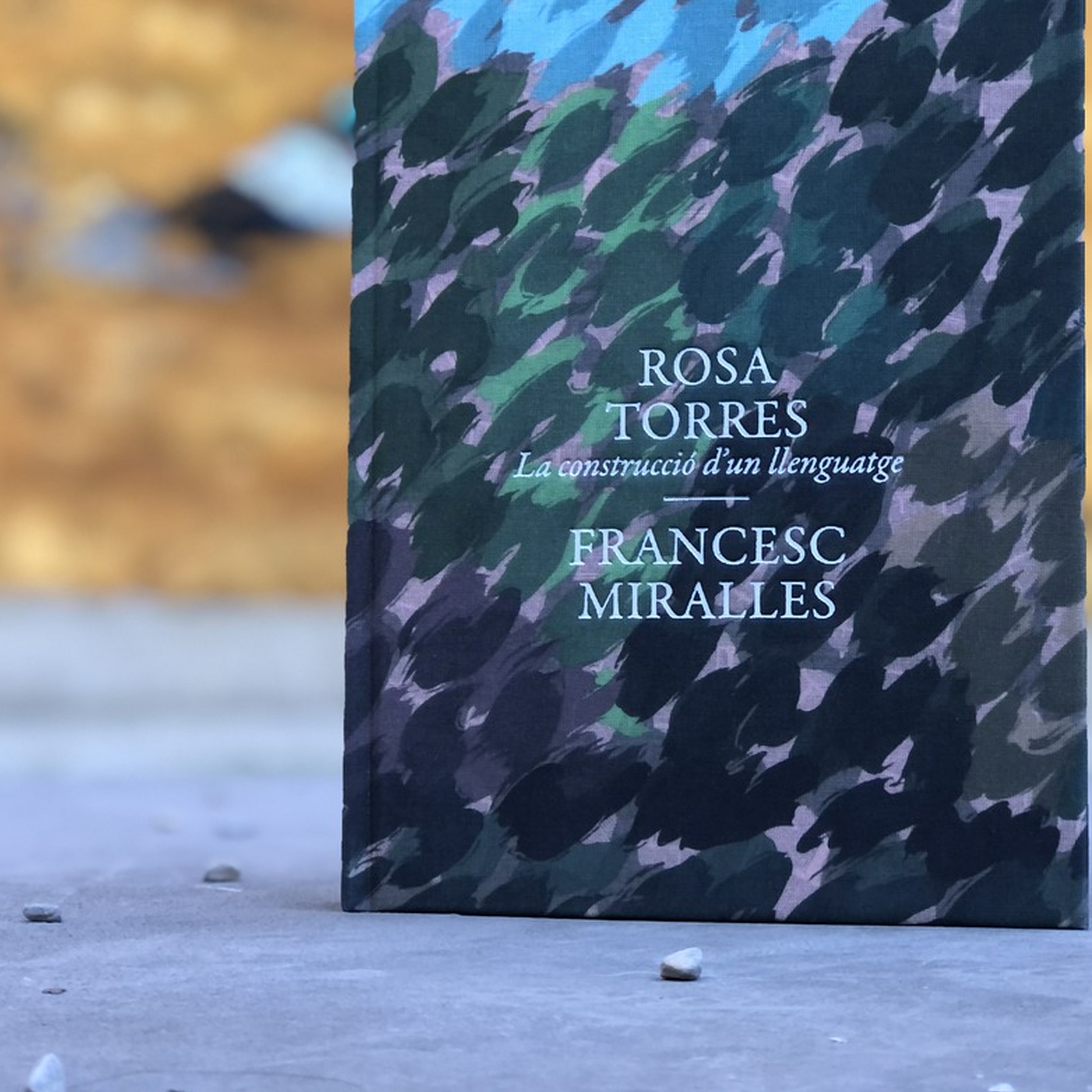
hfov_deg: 25.3
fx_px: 2427
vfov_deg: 25.4
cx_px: 708
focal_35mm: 68
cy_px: 542
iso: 64
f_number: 2.8
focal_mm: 6.6
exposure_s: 1/30
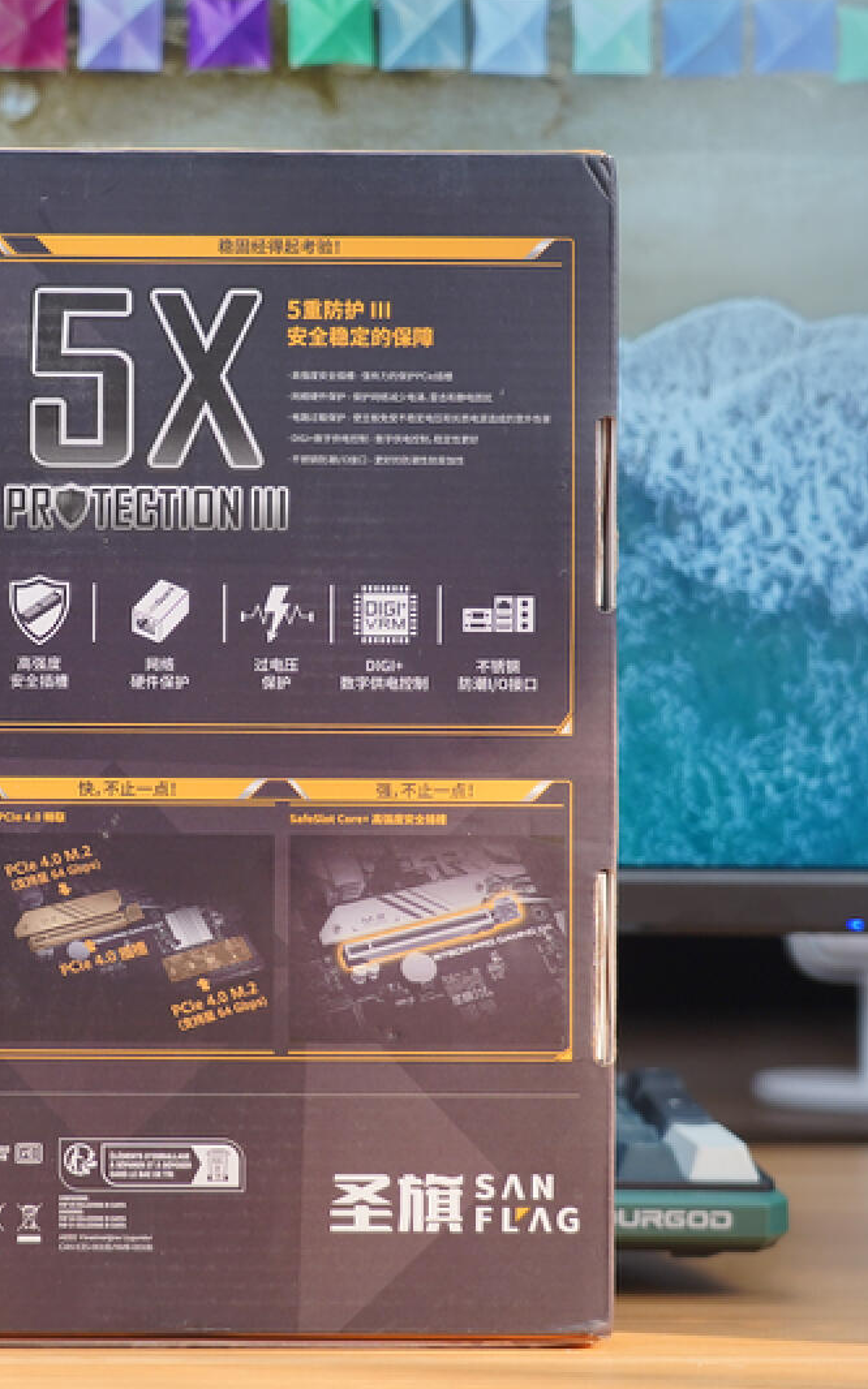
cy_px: 697
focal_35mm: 79
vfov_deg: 26.2
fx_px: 2991
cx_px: 43
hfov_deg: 16.2
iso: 400
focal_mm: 51
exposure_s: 1/100
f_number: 4
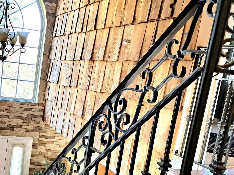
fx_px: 351
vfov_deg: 27.5
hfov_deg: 35.0
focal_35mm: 52
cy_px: 138
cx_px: 29
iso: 80
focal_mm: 5.23
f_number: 1.8
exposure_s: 1/60.2
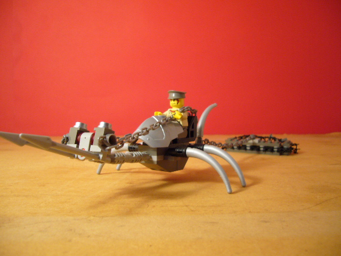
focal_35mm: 35
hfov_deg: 52.6
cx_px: 170
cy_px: 128
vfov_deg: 40.7
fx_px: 345
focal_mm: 5.8
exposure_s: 1/13
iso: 100
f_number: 2.8
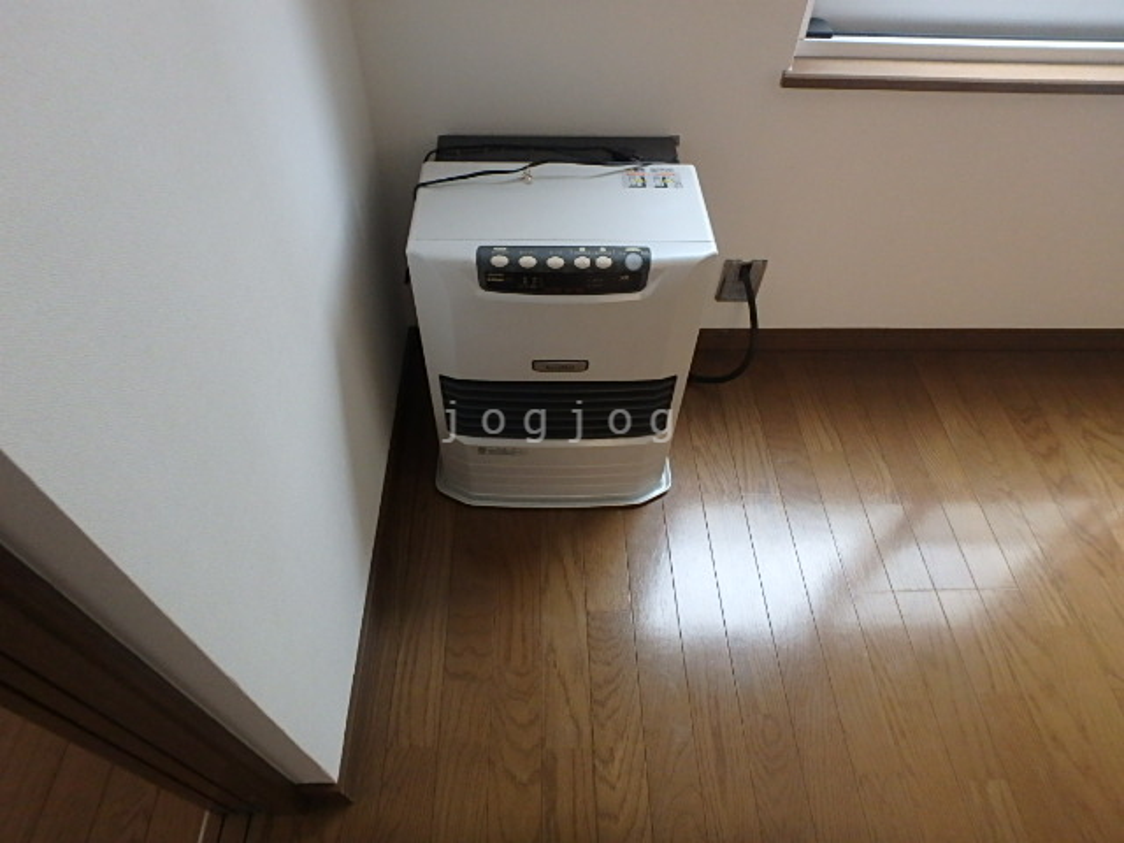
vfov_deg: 63.4
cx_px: 562
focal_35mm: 21
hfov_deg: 79.0
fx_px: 682
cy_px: 422
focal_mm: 3.7
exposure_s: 1/30
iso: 500
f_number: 3.5
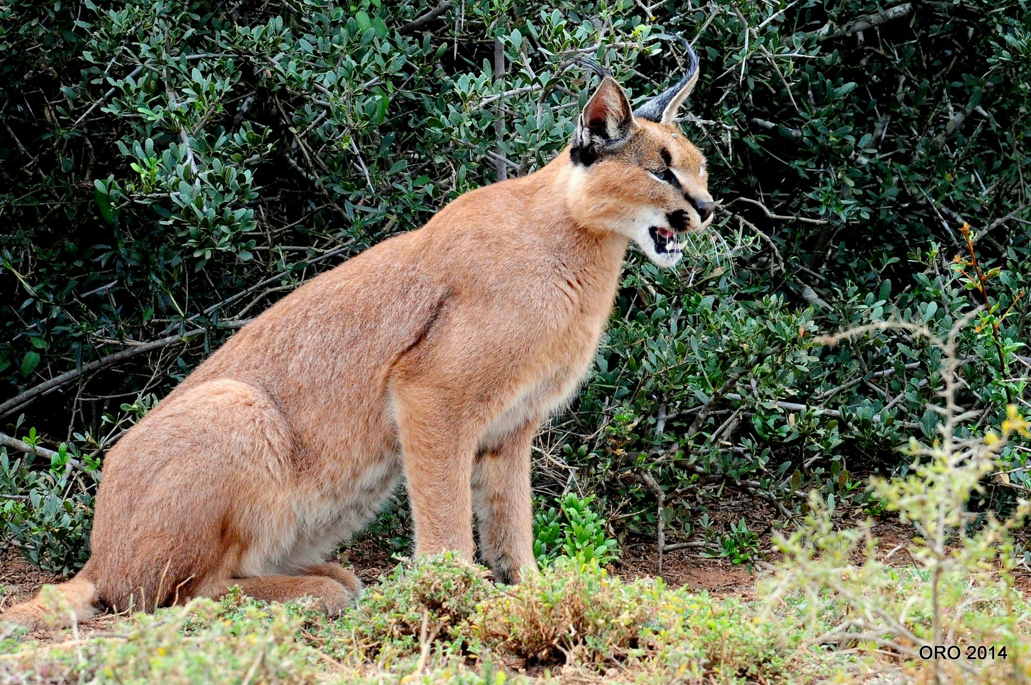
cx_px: 516
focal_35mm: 405
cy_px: 342
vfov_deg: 3.4
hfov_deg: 5.1
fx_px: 11582
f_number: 11
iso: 1600
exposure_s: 1/250
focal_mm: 270
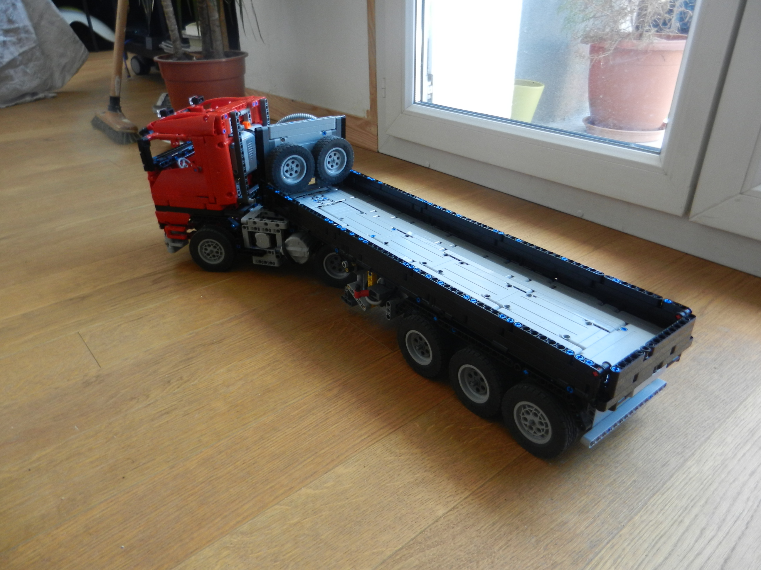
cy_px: 285
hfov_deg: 69.4
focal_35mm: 25
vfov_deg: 54.9
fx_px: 550
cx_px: 380
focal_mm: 4.5
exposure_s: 1/25
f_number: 3.5
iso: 220
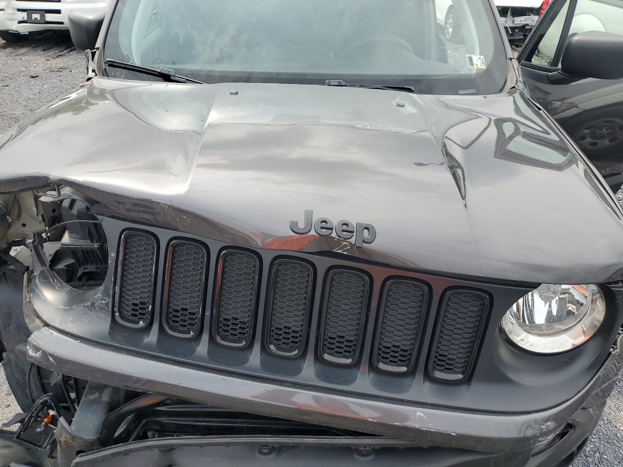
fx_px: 468
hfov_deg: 67.3
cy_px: 234
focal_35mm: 26
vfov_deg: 53.1
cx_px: 312
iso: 50
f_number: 1.5
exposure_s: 1/1429
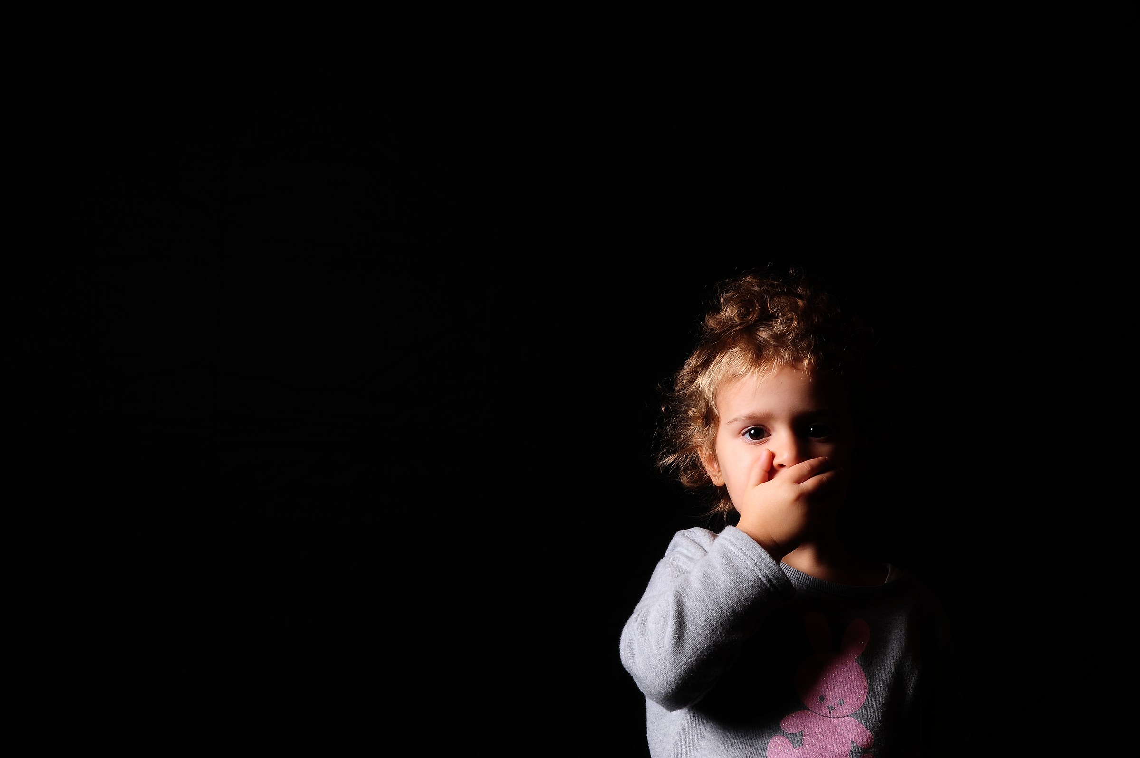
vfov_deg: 22.6
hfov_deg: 33.4
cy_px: 379
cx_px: 570
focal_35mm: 60
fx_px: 1898
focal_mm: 60
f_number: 7.1
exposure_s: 1/125
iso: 320
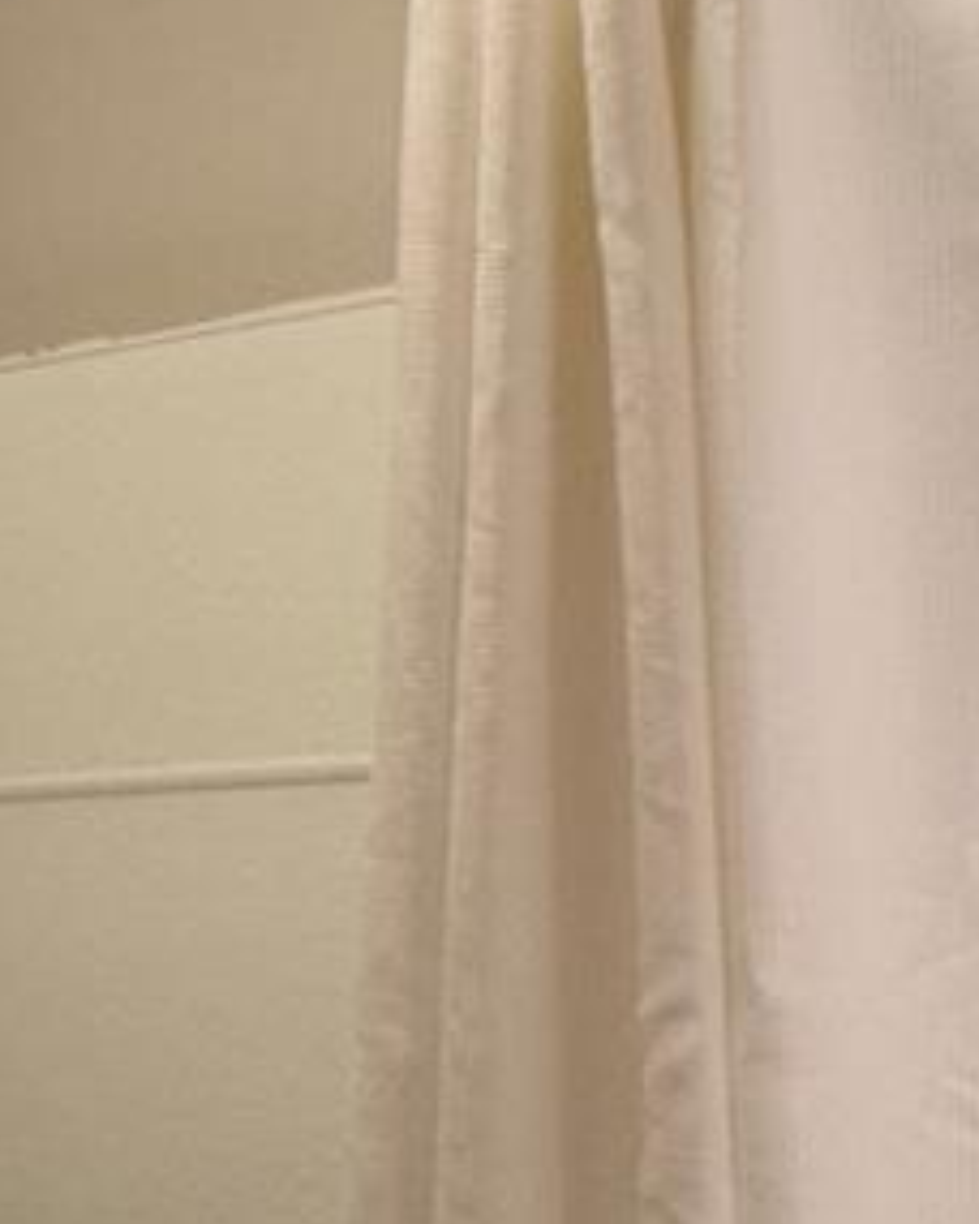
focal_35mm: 72
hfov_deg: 19.7
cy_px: 1091
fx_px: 2608
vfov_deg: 25.6
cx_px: -273
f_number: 2.2
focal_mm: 2.22
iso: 160
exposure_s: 1/60
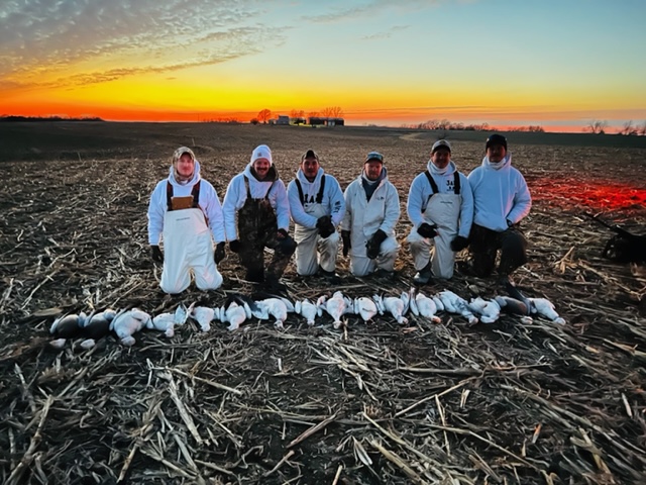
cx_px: 323
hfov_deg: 67.3
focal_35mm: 26
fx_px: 485
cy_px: 242
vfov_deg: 53.1
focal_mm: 5.7
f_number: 1.5
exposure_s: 1/9
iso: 3200
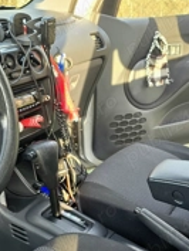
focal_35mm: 52
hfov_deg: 27.9
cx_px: 121
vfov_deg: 36.6
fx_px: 378
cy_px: 153
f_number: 1.7
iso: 100
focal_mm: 6.3
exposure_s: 1/182
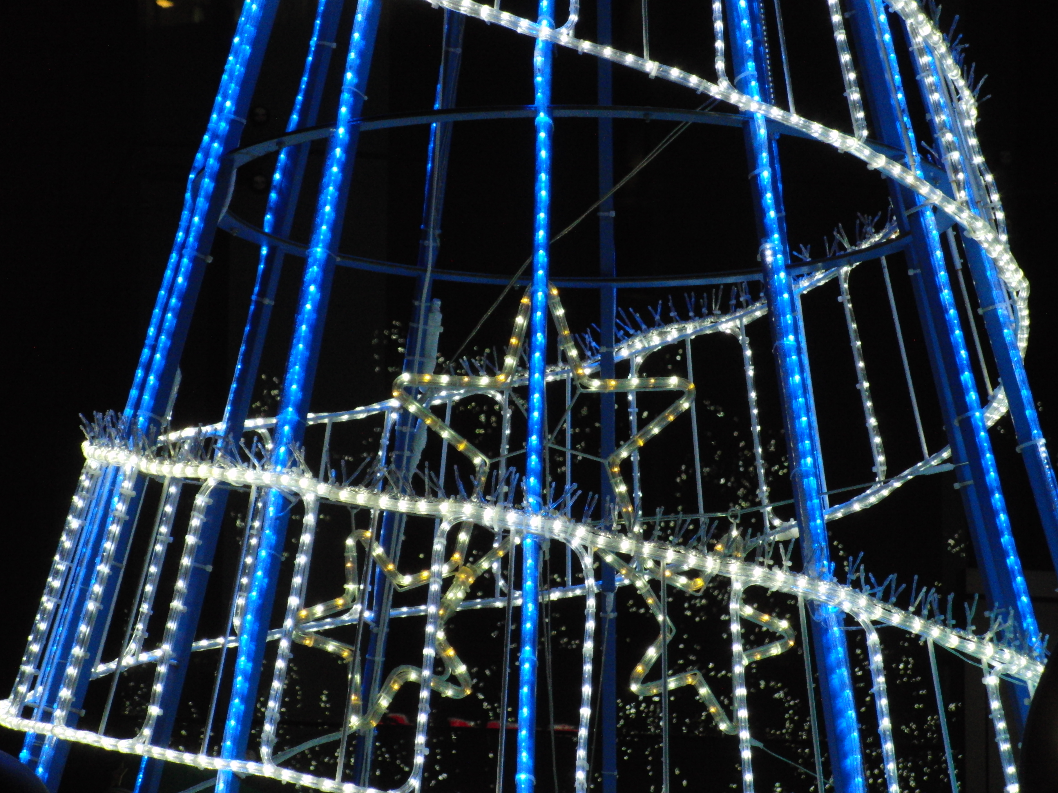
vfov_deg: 8.0
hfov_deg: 10.7
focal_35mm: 185
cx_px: 529
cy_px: 396
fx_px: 5654
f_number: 4.5
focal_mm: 32.1
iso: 800
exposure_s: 1/125
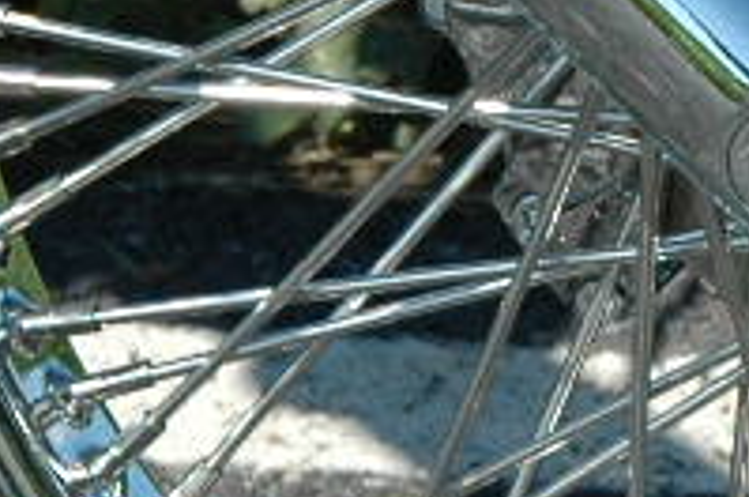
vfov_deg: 1.7
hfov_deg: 2.6
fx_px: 16514
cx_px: 1306
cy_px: -64
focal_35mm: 795
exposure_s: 1/500
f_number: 11
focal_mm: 70
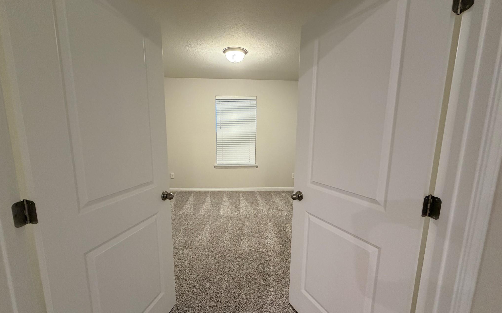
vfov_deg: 74.8
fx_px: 205
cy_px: 163
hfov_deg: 101.5
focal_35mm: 15
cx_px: 249
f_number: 2.2
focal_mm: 2.22
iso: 400
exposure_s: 1/60
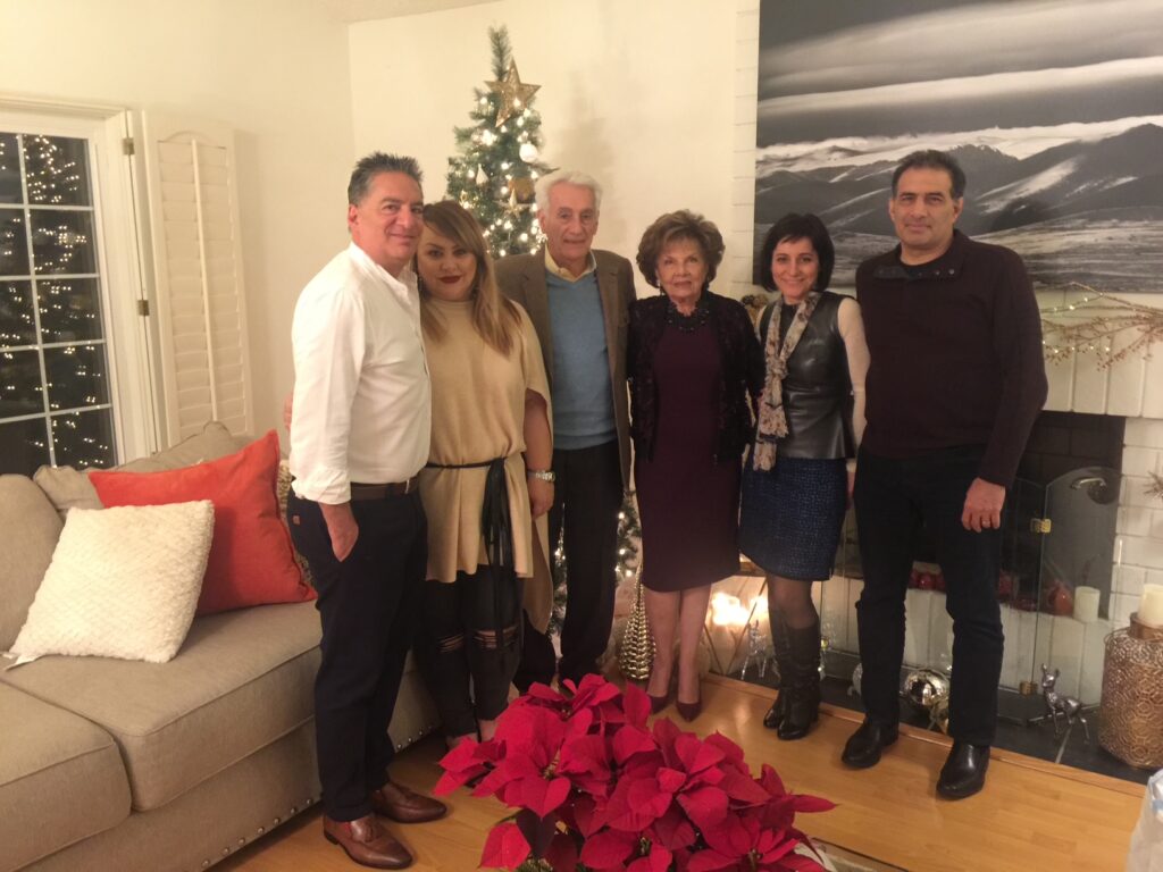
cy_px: 436
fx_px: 974
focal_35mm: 29
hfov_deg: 61.7
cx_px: 582
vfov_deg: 48.2
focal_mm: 4.15
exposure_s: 1/4
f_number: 2.2
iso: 100
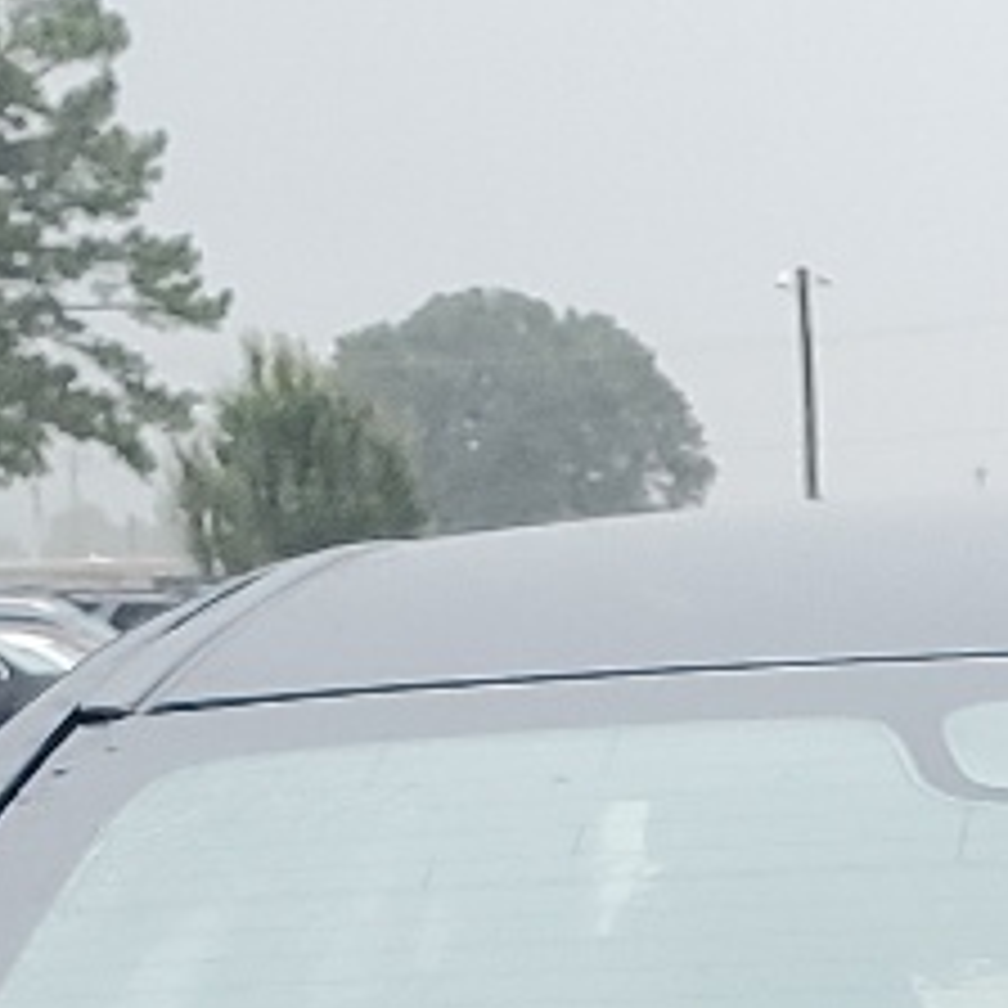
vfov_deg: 9.5
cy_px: 2403
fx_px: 5403
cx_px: 1278
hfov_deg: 10.4
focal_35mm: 164
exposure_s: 1/120
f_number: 1.5
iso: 67
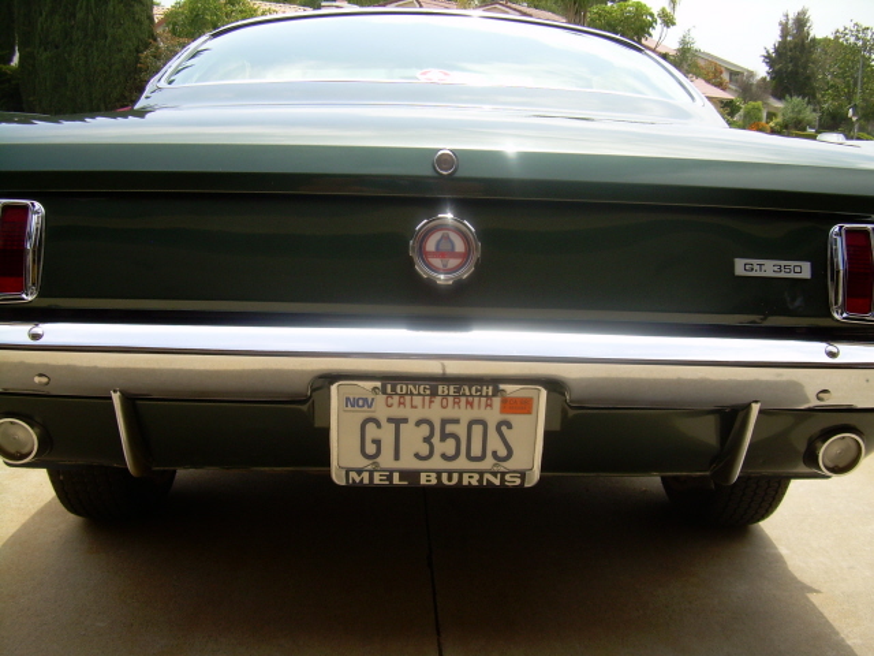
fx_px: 959
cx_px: 437
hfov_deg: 49.0
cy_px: 328
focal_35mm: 38
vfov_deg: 37.7
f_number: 2.8
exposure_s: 1/594
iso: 50
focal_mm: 6.3
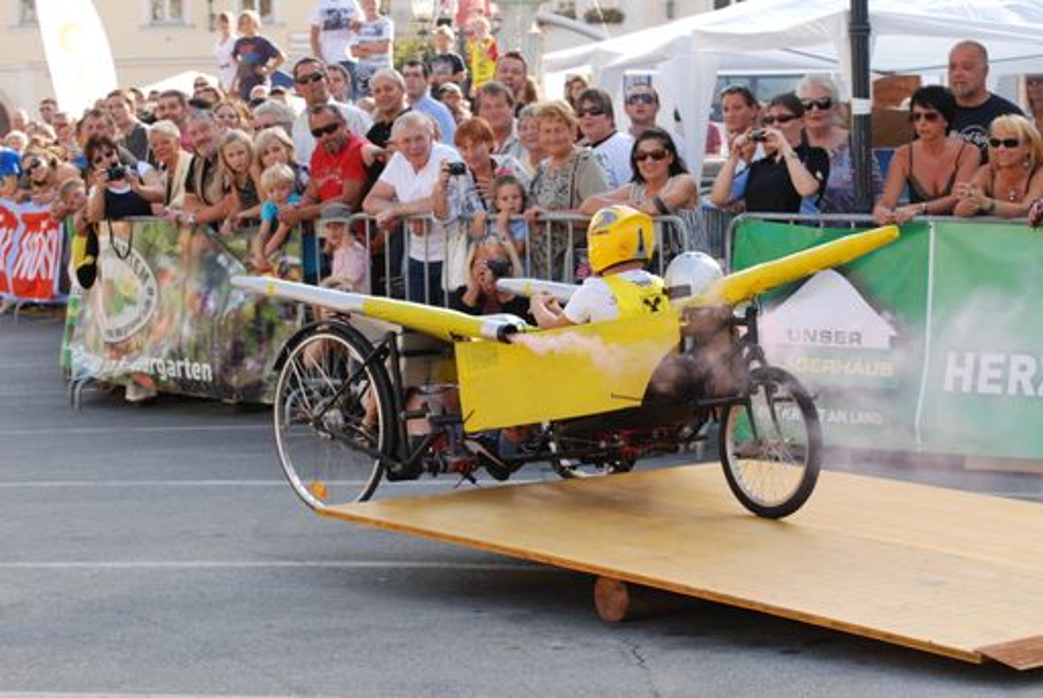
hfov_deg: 19.4
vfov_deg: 13.1
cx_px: 522
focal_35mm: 105
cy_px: 349
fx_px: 3046
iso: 1000
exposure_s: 1/800
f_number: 7.1
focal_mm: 70
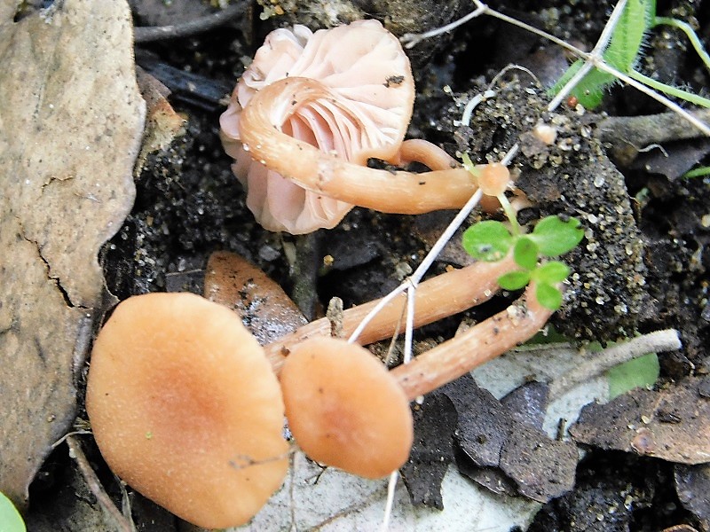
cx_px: 355
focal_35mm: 294
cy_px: 266
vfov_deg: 5.1
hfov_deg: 6.7
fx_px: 6030
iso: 800
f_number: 5.7
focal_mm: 52.2
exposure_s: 1/40
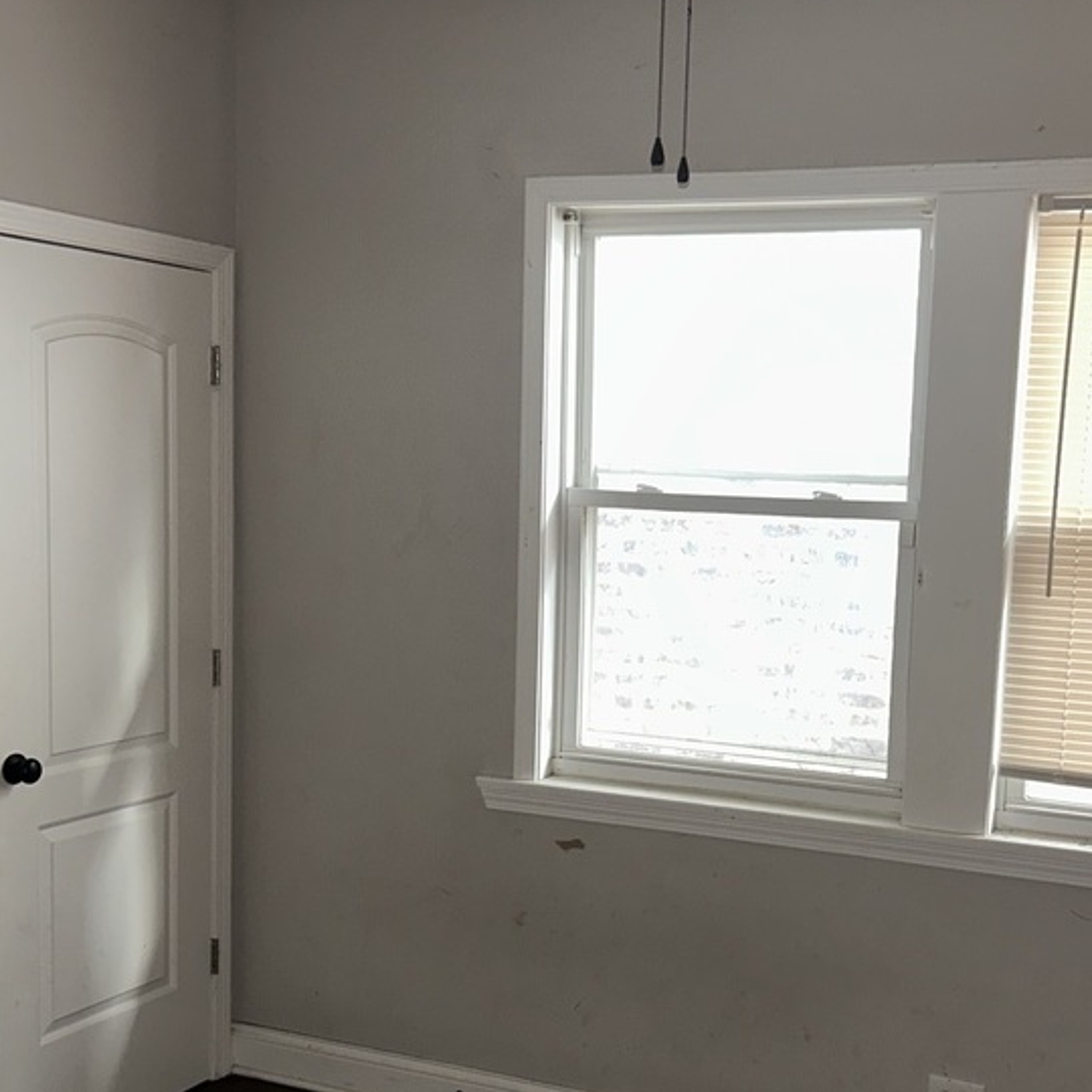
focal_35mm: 46
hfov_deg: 36.7
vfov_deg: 36.6
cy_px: 675
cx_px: 653
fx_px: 1642
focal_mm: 5.7
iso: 100
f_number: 1.5
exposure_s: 1/6
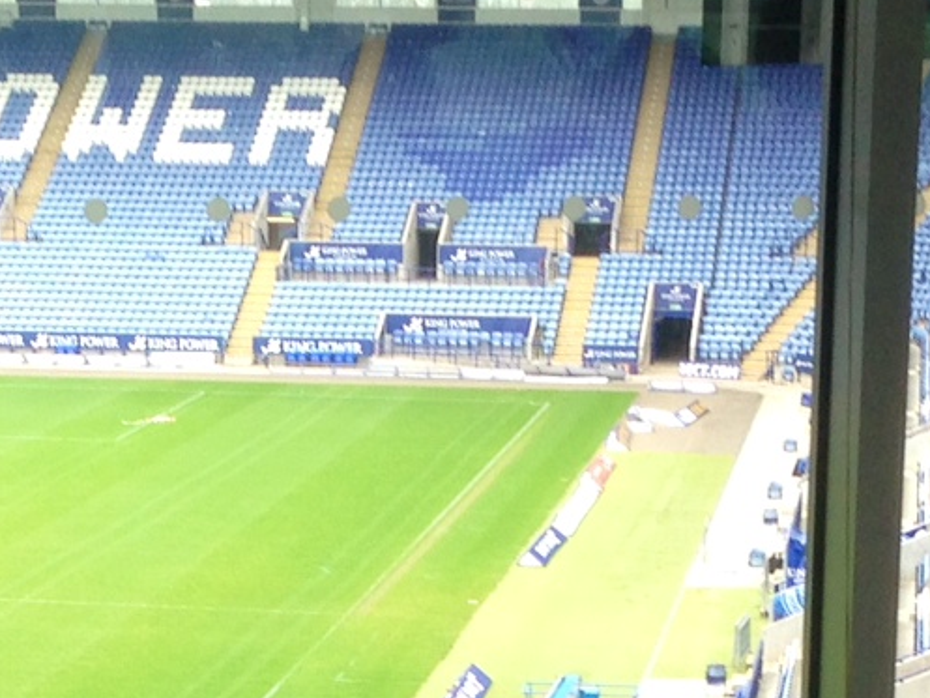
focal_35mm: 136
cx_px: 326
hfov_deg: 14.5
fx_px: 3655
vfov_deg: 10.7
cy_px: 915
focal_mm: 4.12
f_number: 2.4
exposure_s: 1/120
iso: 64
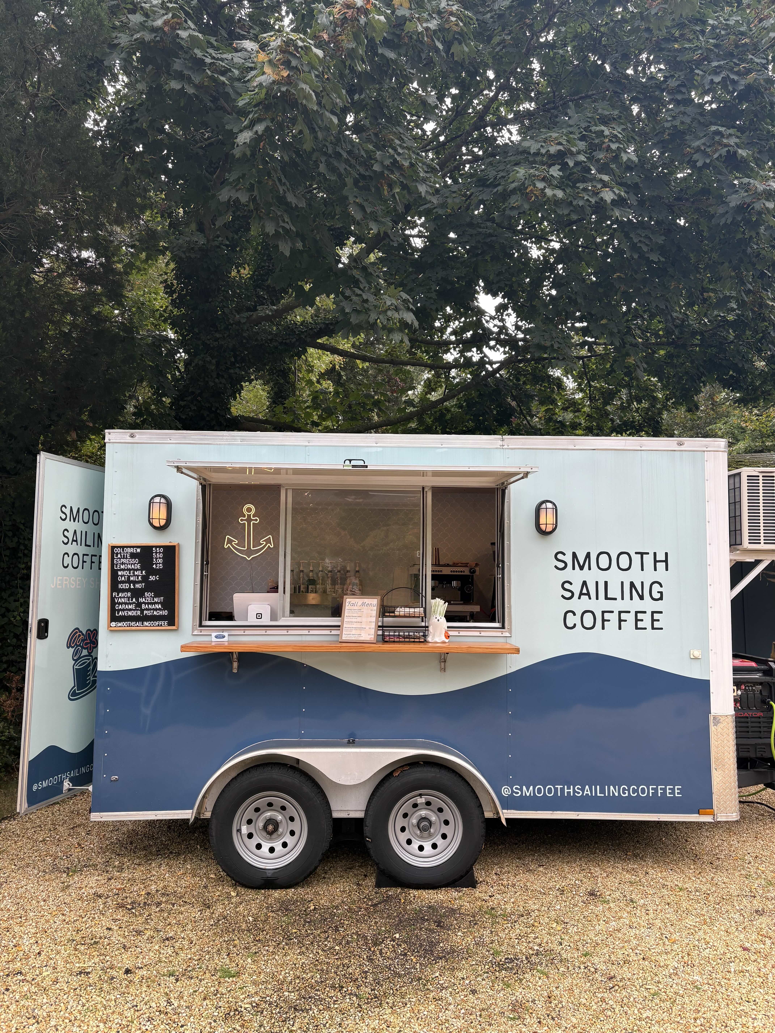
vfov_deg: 67.3
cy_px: 516
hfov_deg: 53.1
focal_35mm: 26
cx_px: 388
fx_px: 776
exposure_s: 1/354
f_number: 1.6
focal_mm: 5.96
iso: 50
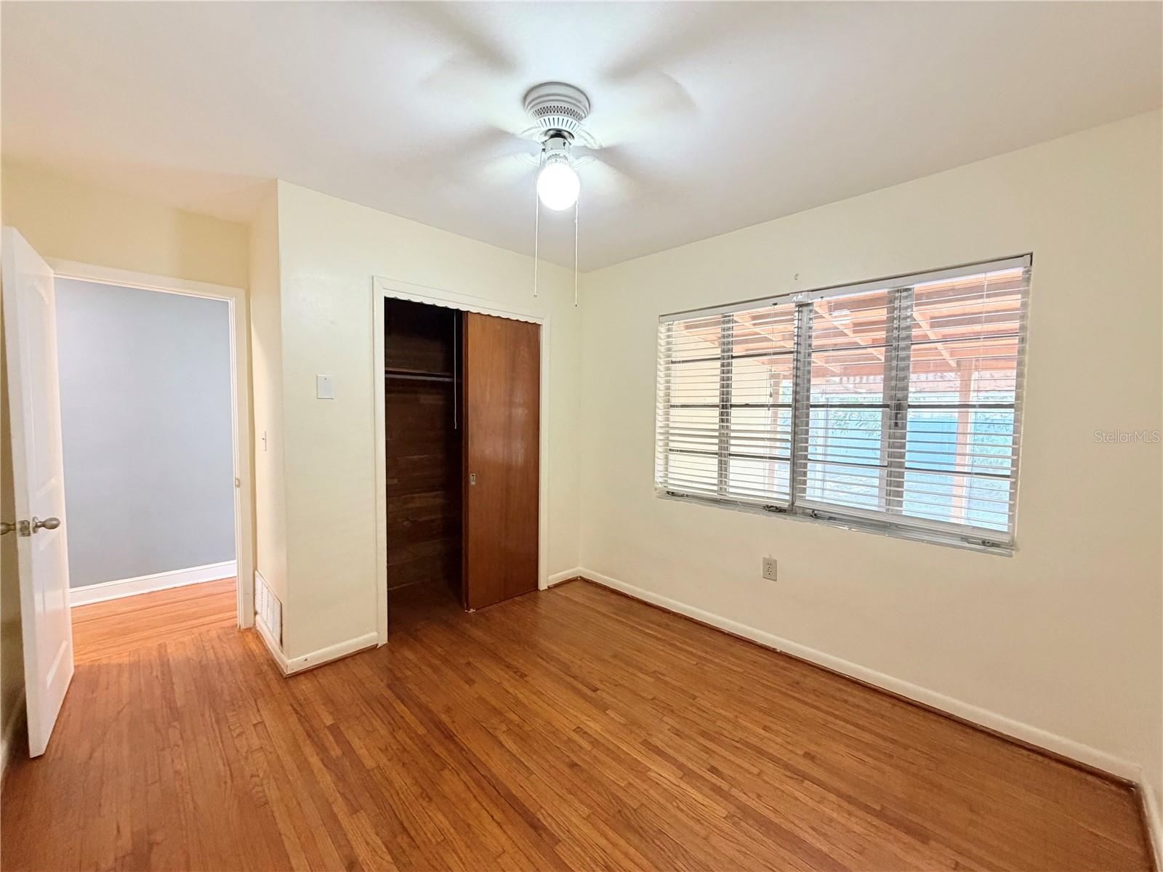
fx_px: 470
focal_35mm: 14
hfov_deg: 102.1
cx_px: 582
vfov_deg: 85.7
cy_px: 436
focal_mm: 2.22
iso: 400
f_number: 2.2
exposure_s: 1/60
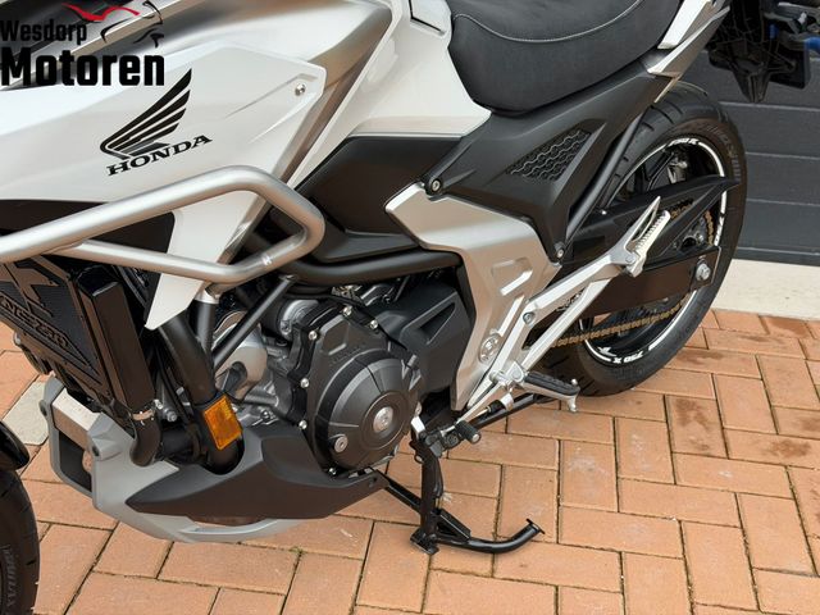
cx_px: 410
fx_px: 1137
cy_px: 308
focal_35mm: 48
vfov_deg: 30.3
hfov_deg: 39.7
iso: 80
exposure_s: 1/359
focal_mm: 6.76
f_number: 1.78
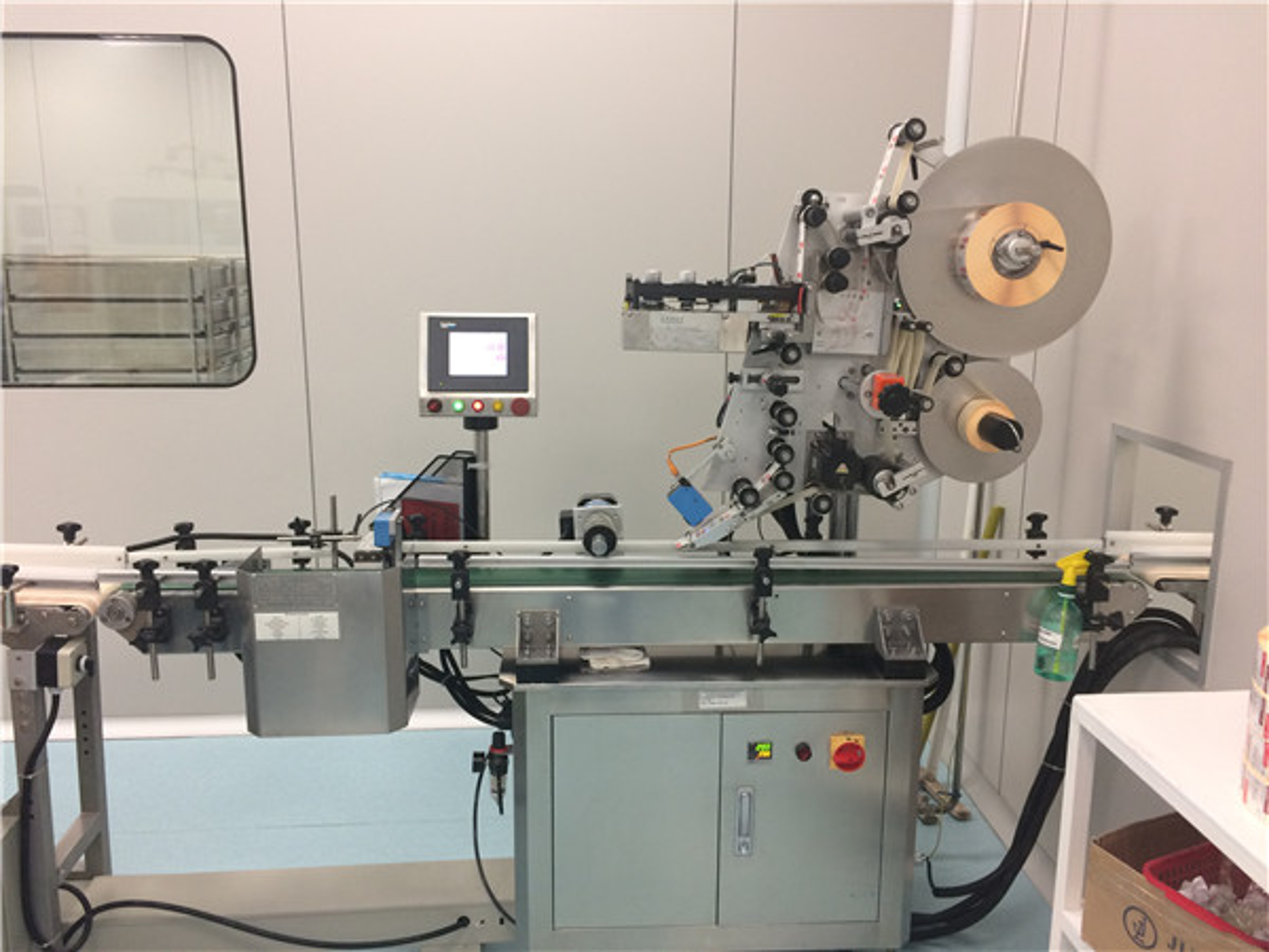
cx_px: 634
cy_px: 476
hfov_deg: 61.7
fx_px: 1063
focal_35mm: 29
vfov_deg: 48.2
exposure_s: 1/33
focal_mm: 4.15
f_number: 2.2
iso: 125
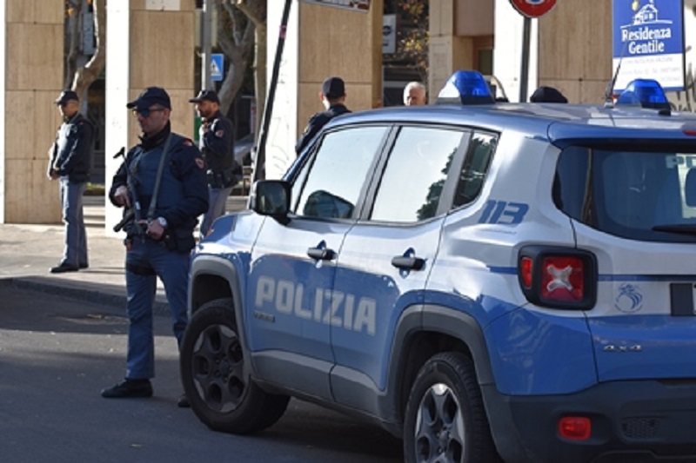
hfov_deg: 19.5
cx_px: 348
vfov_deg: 13.0
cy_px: 232
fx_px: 2029
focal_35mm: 105
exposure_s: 1/250
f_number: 8
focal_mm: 70
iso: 200
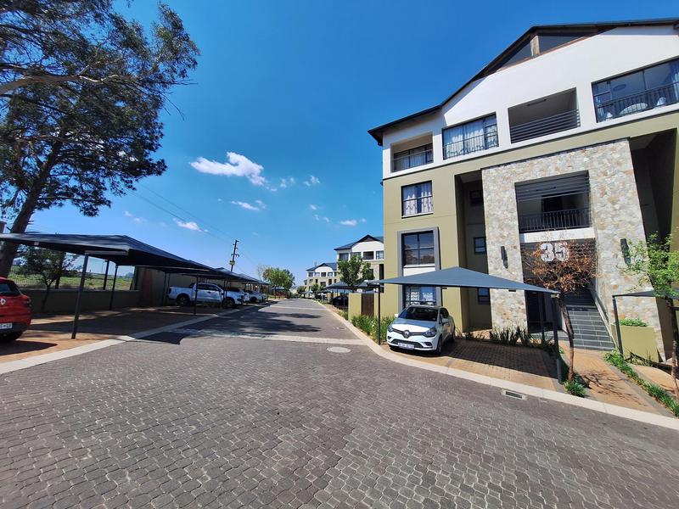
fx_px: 255
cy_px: 254
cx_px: 340
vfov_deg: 89.9
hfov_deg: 106.2
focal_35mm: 13
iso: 40
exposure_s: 1/1364
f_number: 2.2
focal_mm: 1.74
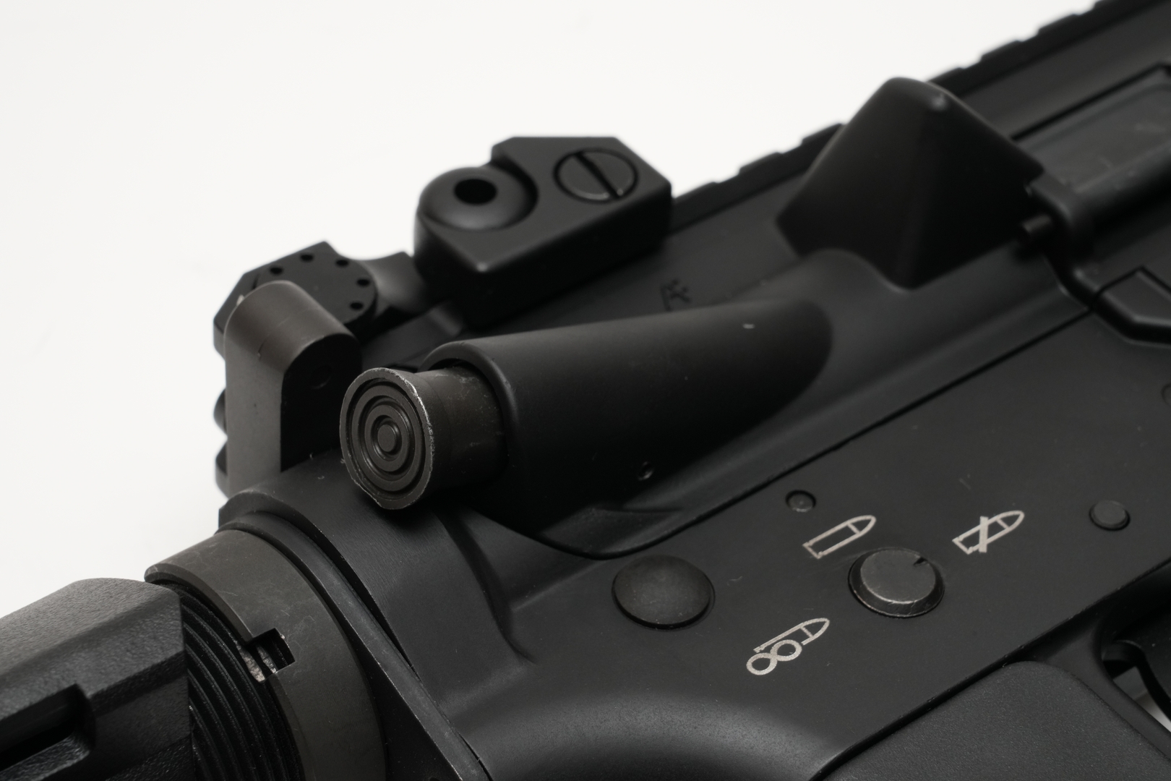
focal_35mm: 105
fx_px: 3415
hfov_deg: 19.5
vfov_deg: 13.0
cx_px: 586
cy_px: 390
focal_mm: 105
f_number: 20
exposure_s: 1/60
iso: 1250
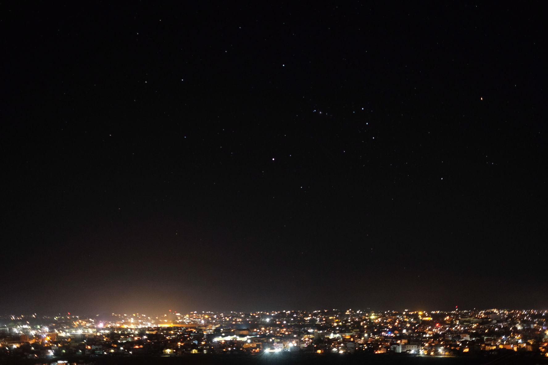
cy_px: 182
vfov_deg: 32.6
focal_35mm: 41
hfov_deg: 47.4
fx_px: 624
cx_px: 274
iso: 1600
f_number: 2.8
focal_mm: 27
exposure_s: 2.5
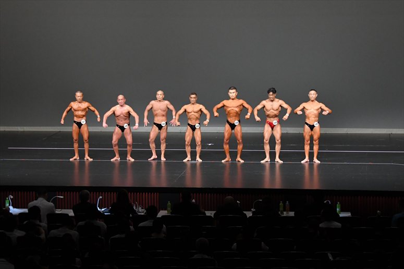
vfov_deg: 12.7
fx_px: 1211
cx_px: 202
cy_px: 134
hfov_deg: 18.9
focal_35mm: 108
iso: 4000
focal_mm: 72
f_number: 5.6
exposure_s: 1/400
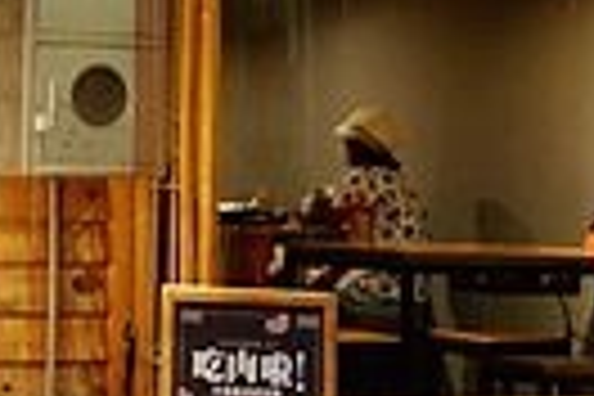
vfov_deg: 8.6
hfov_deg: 12.6
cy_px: -88
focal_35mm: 158
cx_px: -194
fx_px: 2607
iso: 800
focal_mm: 11.69
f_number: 2.8
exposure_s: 1/30
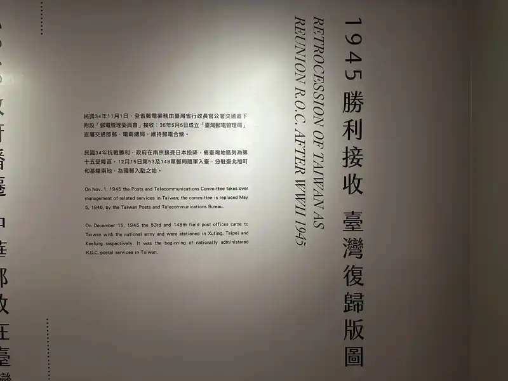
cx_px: 254
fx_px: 352
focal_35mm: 24
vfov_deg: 56.8
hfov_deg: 71.6
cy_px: 190
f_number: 1.78
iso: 160
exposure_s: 1/60
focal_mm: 6.86
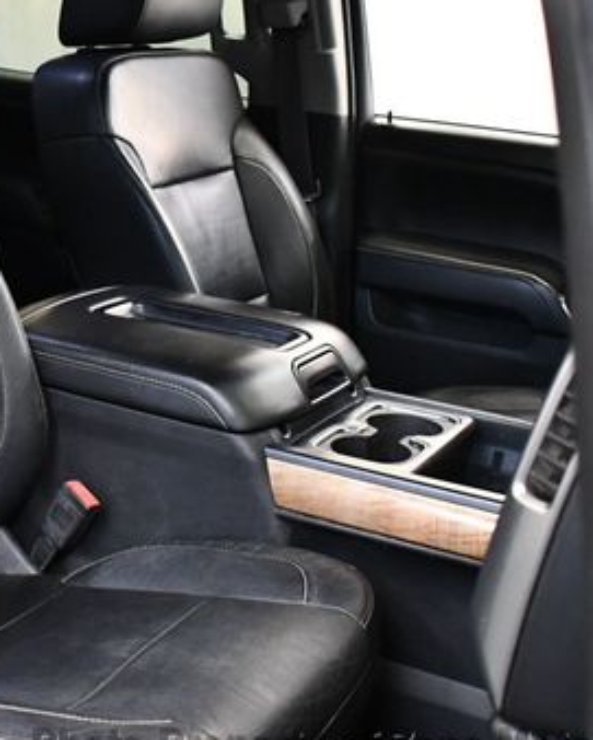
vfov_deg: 29.5
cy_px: 320
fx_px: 1402
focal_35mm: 64
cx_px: 7
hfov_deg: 23.0
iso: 3200
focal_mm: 18
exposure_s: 1/100
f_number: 3.5
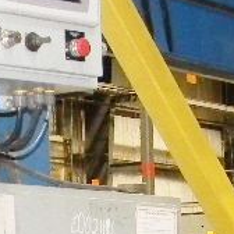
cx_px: 149
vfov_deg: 8.9
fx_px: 1484
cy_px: 252
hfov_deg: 9.0
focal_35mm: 194
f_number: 3.7
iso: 494
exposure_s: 1/30
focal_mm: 6.4
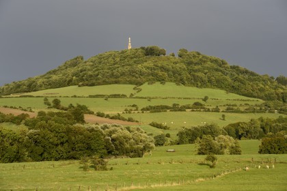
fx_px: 877
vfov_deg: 12.5
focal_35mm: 110
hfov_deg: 18.6
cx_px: 144
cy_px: 96
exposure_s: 1/250
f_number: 8
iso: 200
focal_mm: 110
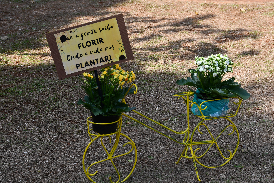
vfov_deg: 15.2
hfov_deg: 22.6
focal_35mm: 90
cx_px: 137
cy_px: 92
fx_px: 685
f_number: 8
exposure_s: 1/250
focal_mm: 45
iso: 200
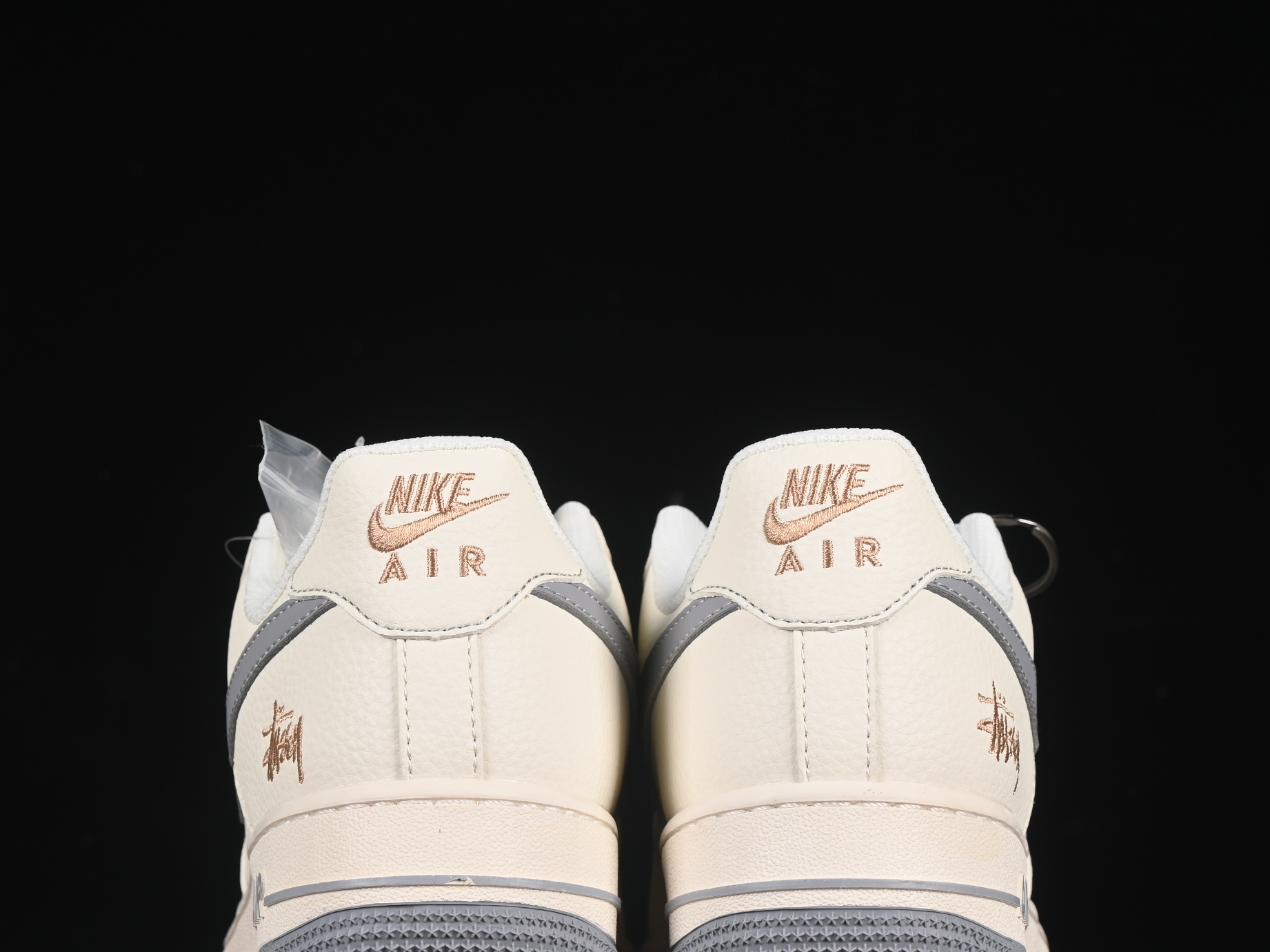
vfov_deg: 13.6
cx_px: 649
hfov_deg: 18.0
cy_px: 591
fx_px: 3998
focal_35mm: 109
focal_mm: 50
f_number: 8
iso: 160
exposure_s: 1/80
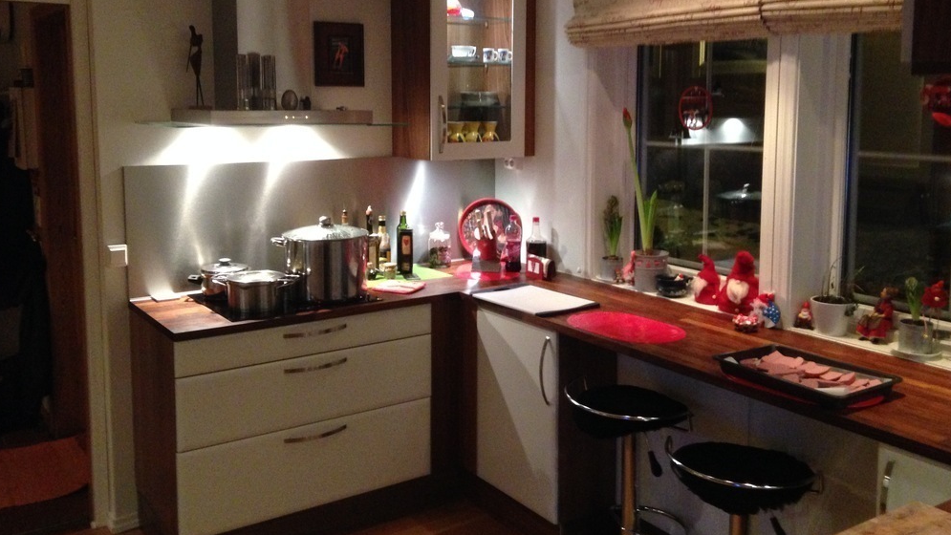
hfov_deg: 54.0
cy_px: 193
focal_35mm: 37
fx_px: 933
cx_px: 476
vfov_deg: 31.8
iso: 400
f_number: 2.4
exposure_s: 1/15
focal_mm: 4.12
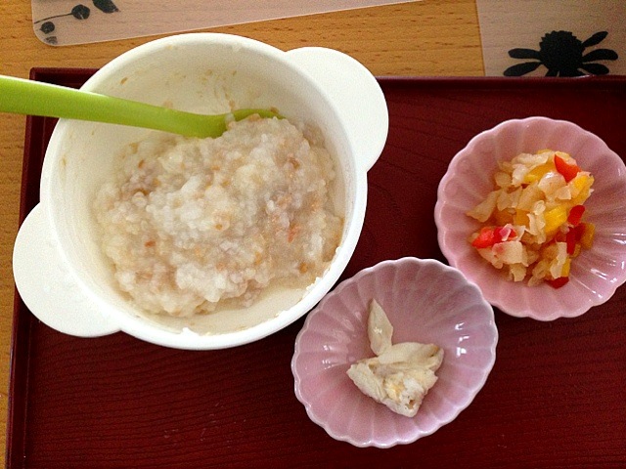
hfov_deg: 55.4
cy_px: 234
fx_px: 597
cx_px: 313
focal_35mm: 33
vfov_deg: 42.9
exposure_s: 1/20
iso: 320
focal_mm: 4.13
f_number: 2.4
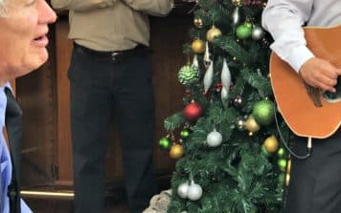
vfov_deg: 18.6
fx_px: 642
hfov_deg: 28.5
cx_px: 313
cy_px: 29
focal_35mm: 69
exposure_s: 1/120
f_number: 2.2
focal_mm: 4.15
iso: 40
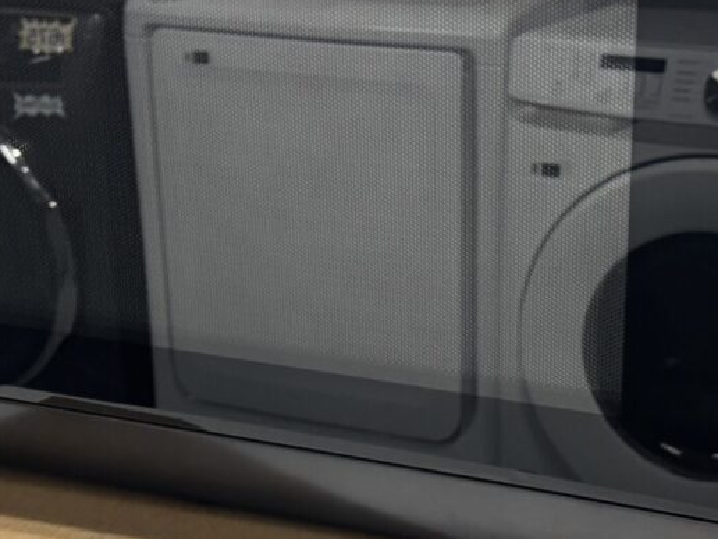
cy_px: 316
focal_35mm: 67
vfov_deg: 21.9
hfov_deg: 28.7
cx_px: 508
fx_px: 1390
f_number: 1.78
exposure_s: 1/60
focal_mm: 6.76
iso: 320
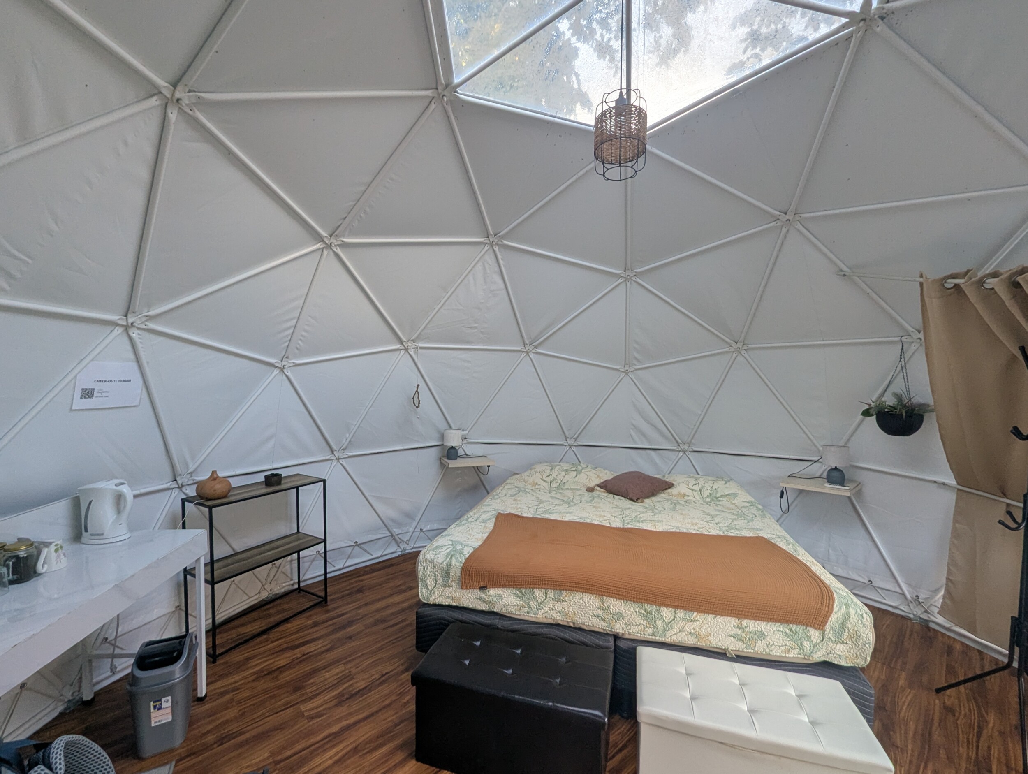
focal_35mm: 13
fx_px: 387
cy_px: 387
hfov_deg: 106.1
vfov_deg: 90.1
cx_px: 514
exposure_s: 1/53
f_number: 2.2
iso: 68
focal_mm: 1.95
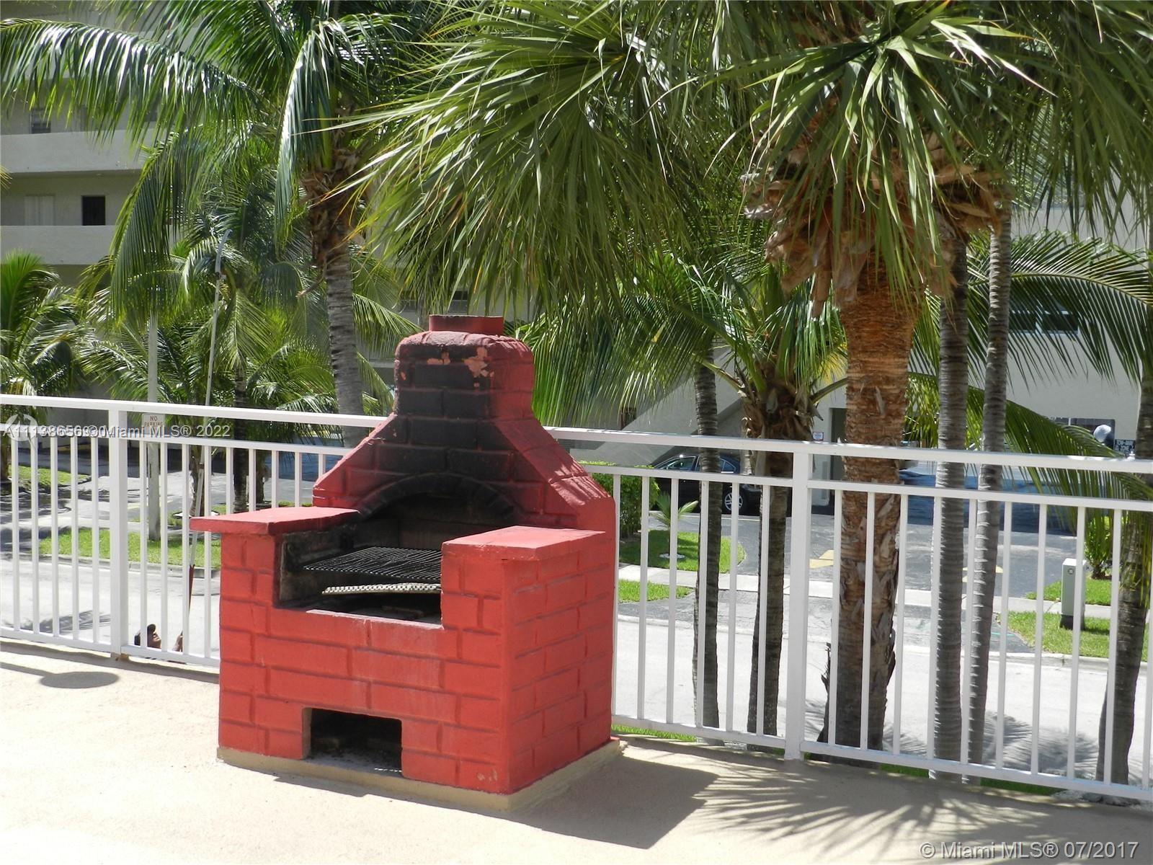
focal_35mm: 46
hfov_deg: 41.2
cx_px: 576
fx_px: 1532
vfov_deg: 31.5
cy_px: 432
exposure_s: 1/640
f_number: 4.2
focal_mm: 8.1
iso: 160
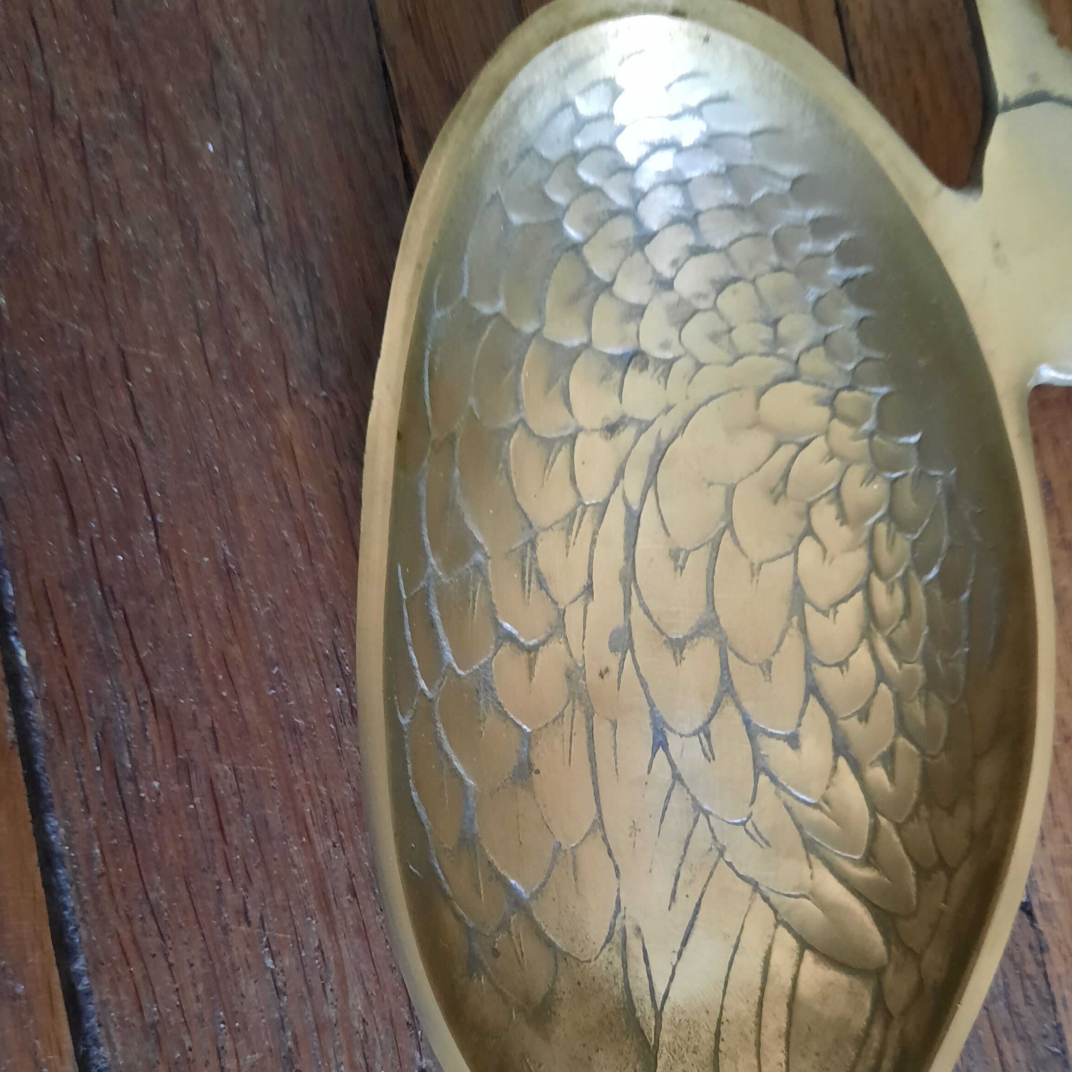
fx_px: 1331
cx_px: 612
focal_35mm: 38
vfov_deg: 43.1
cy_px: 737
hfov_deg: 43.7
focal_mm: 4.6
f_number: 2
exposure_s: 1/25
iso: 500
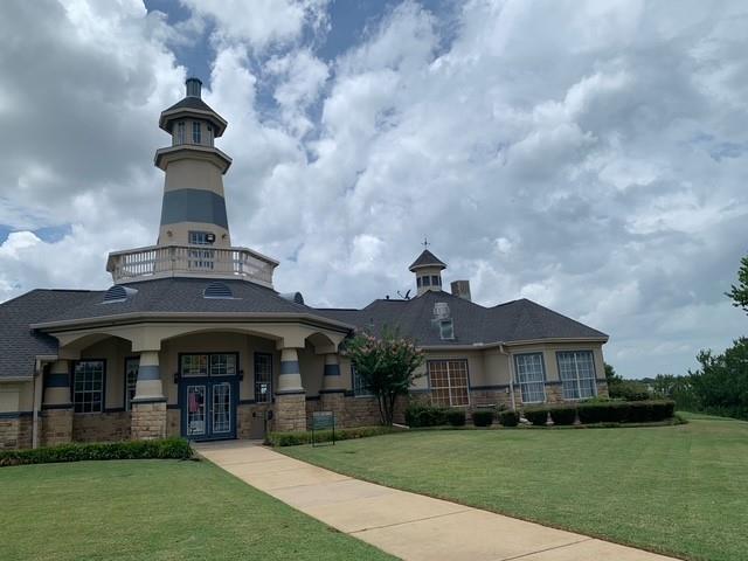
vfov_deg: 53.1
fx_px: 562
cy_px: 280
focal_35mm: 26
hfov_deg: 67.3
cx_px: 374
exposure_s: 1/5405
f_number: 1.8
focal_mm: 4.25
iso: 25
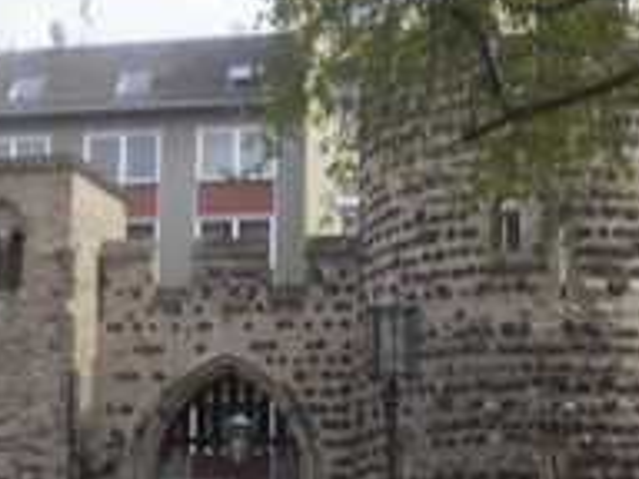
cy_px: 289
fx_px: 1458
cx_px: 346
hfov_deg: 24.7
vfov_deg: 18.6
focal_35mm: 79
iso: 50
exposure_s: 1/320
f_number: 3.3
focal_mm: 6.3
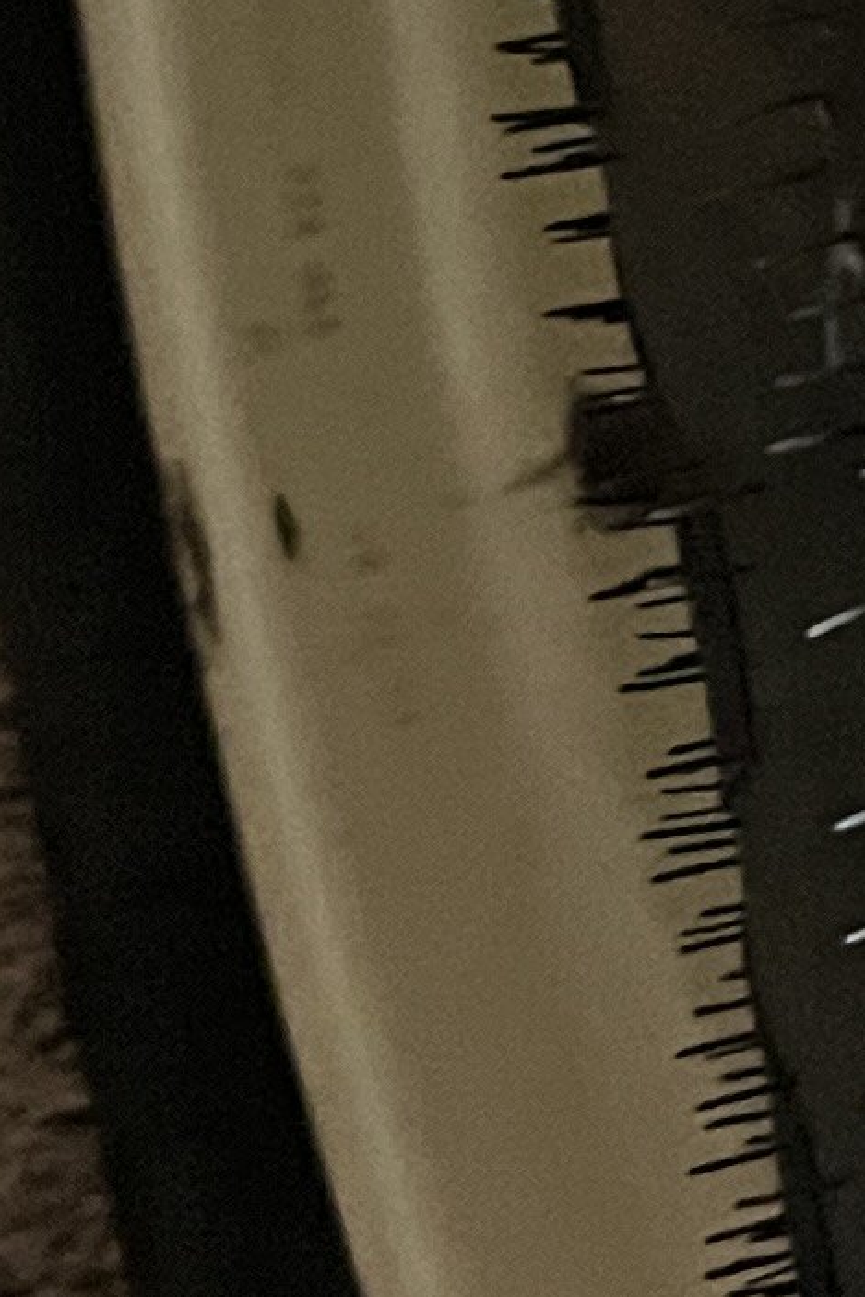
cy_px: 321
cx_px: 1769
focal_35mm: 155
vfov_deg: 13.2
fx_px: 5583
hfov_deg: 8.4
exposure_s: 1/30
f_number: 1.6
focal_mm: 5.1
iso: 640
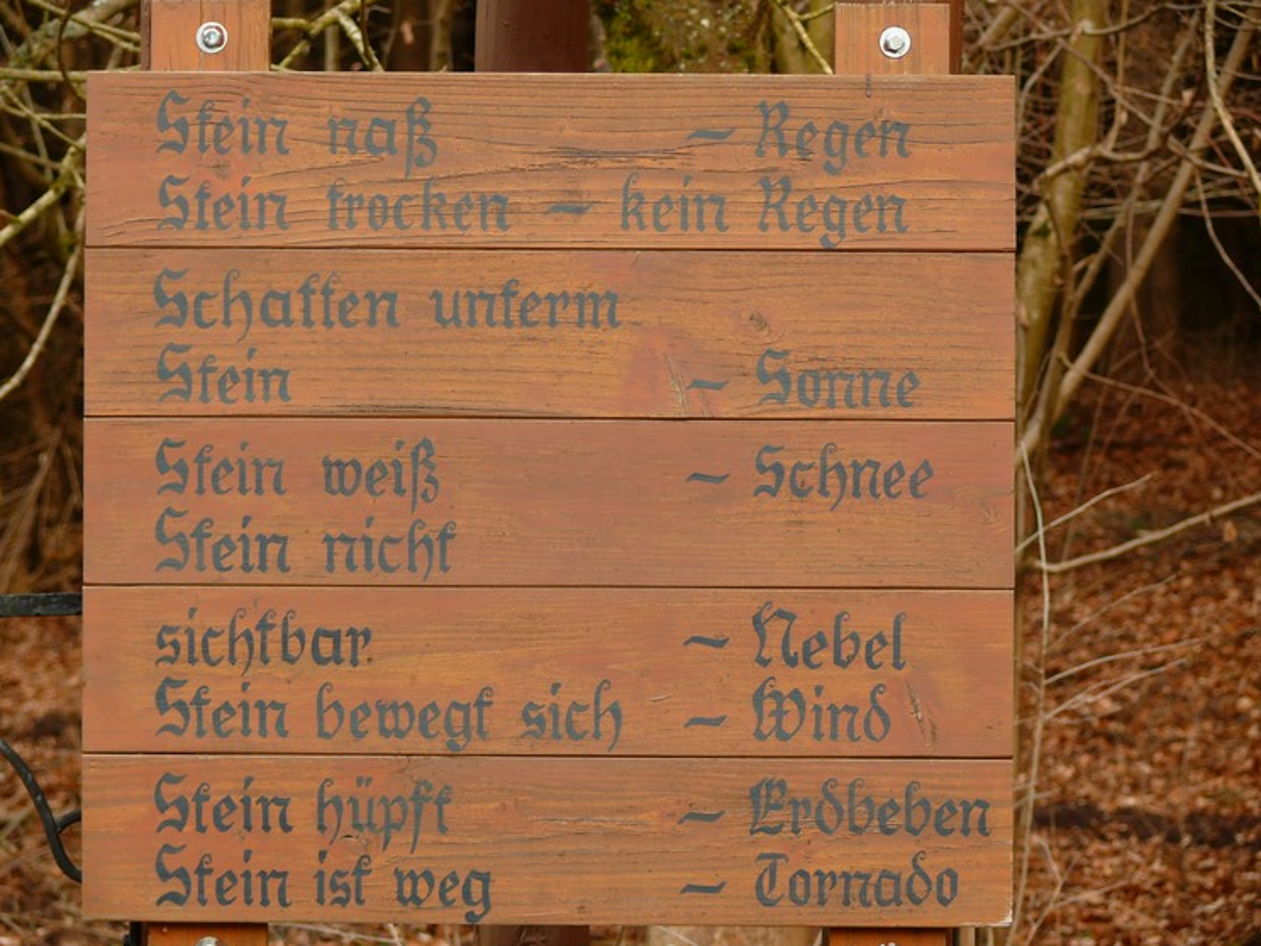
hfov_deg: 14.5
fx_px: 4954
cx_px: 630
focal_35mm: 136
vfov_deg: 10.9
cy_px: 471
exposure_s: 1/50
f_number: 3.6
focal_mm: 28.5
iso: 100
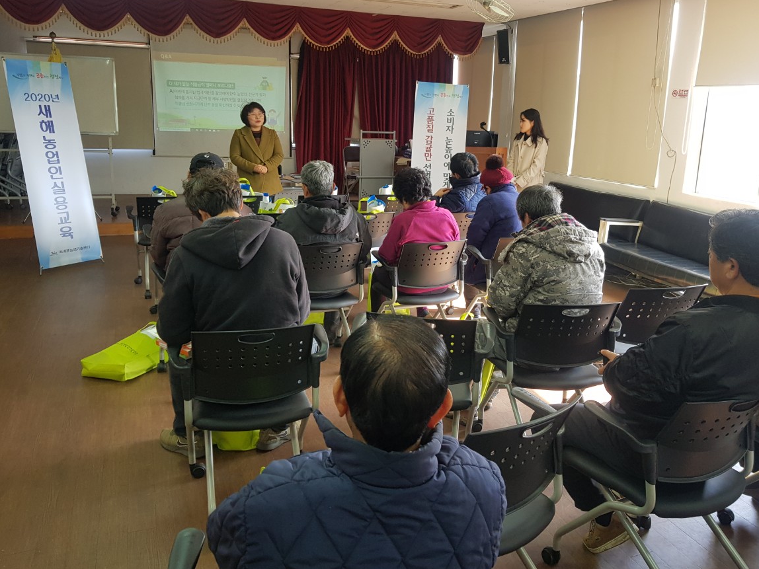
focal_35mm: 29
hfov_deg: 61.6
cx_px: 412
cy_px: 268
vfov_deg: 48.2
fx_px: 636
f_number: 1.7
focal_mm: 4.2
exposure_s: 1/60.2
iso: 64
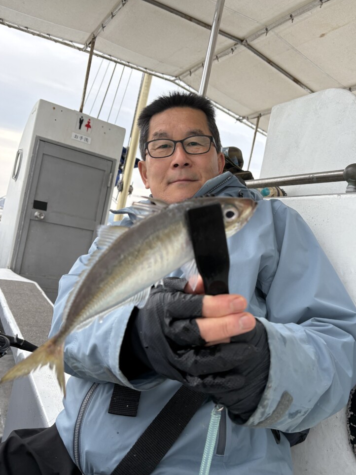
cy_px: 243
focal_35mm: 27
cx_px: 181
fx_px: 370
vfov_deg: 65.3
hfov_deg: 51.3
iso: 80
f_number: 1.6
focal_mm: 5.96
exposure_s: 1/167
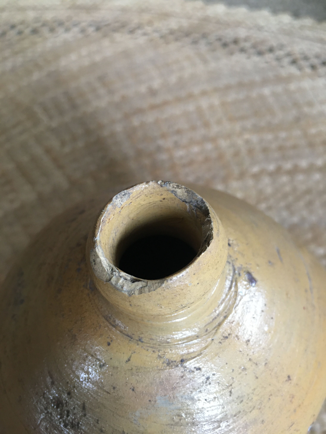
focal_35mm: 29
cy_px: 217
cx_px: 163
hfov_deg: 48.2
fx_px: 364
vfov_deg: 61.7
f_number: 2.2
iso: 160
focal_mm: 4.15
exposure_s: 1/33
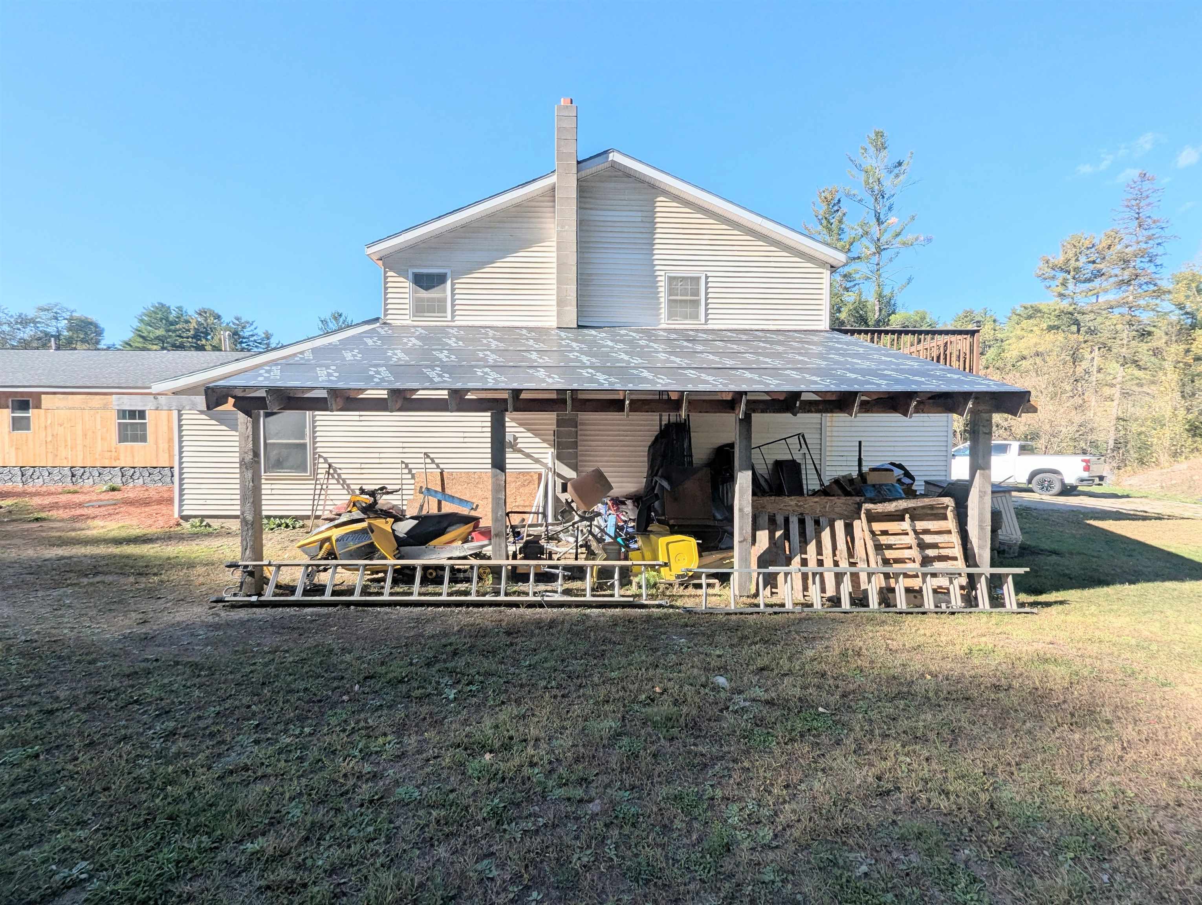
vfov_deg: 90.1
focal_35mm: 13
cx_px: 601
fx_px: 452
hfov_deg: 106.1
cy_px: 452
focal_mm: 1.95
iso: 47
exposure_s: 1/887
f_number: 2.2
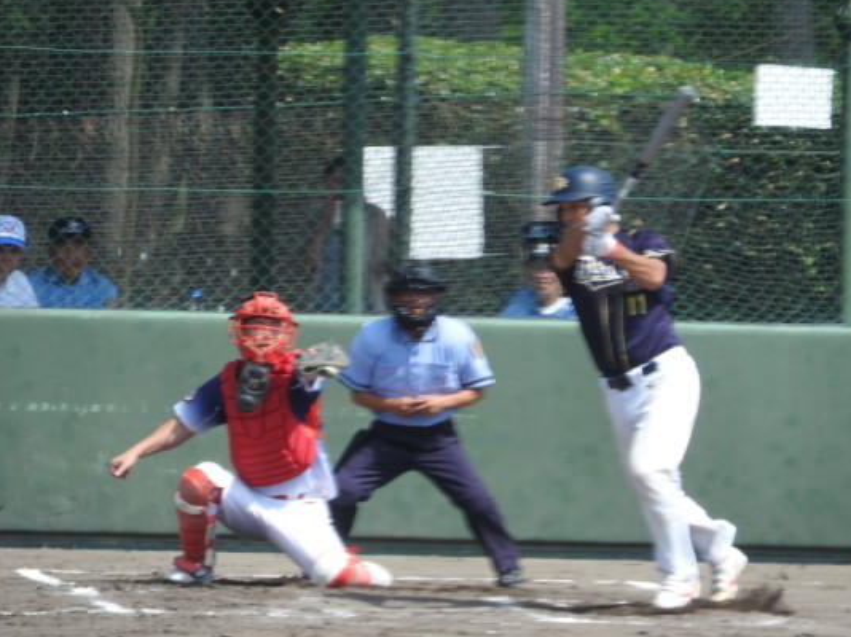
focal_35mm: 731
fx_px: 17963
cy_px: 287
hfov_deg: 2.7
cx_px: 426
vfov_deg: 2.0
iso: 100
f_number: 5.6
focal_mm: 116.5
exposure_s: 1/400
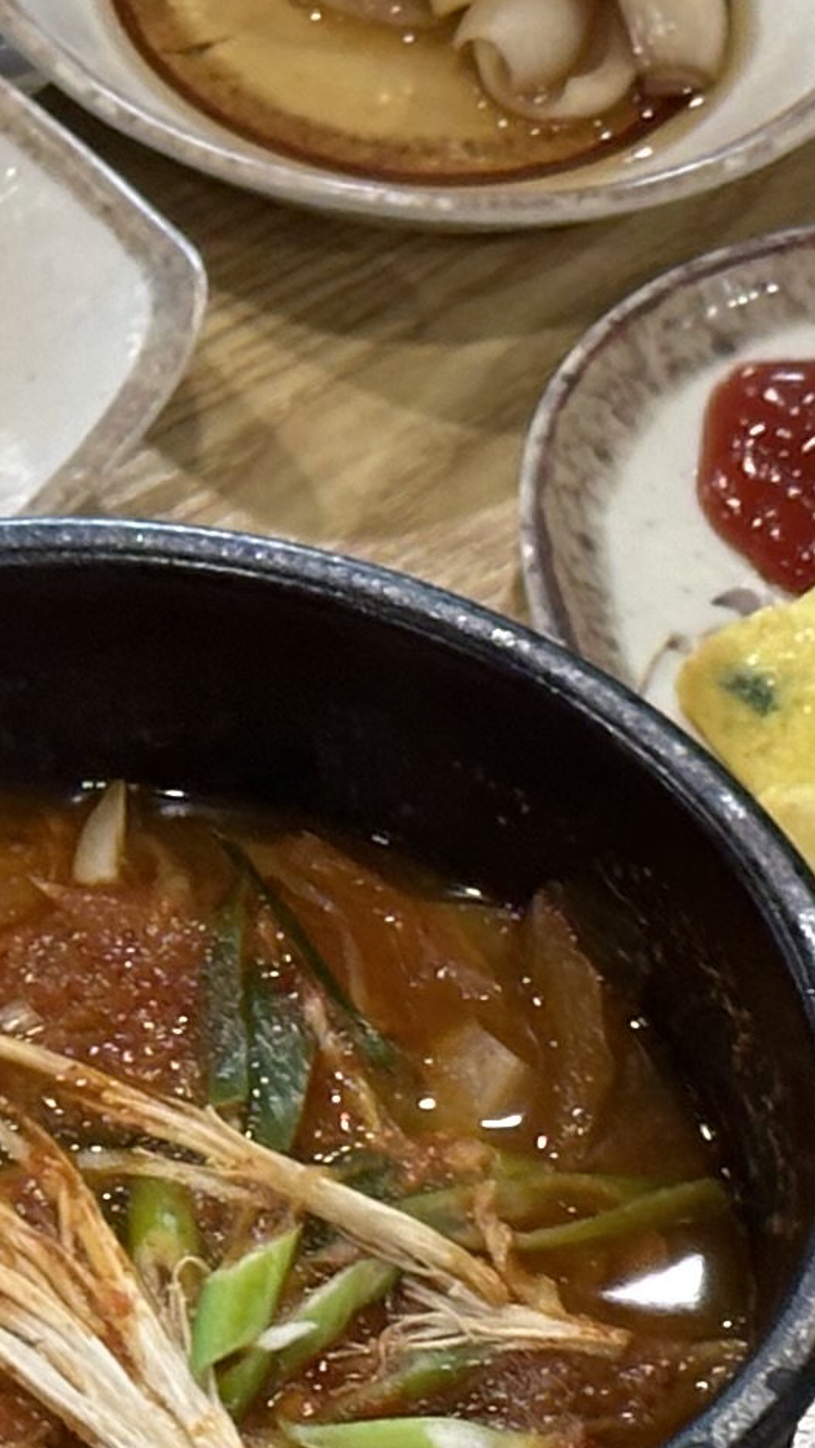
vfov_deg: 9.6
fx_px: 8645
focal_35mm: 225
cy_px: 1136
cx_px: 680
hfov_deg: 5.4
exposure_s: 1/60
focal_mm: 6.86
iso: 80
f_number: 1.78
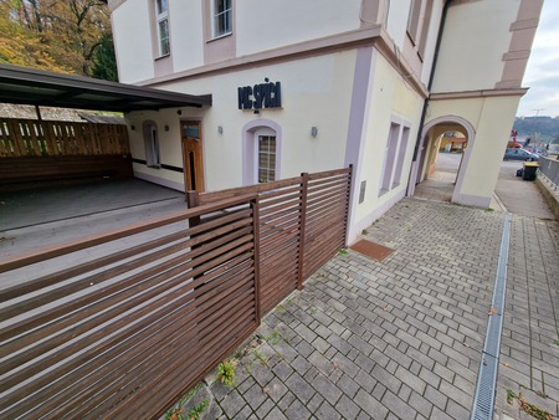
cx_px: 280
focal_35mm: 13
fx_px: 210
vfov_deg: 90.0
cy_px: 210
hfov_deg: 106.2
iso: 50
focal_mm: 2.2
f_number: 2.2
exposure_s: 1/684
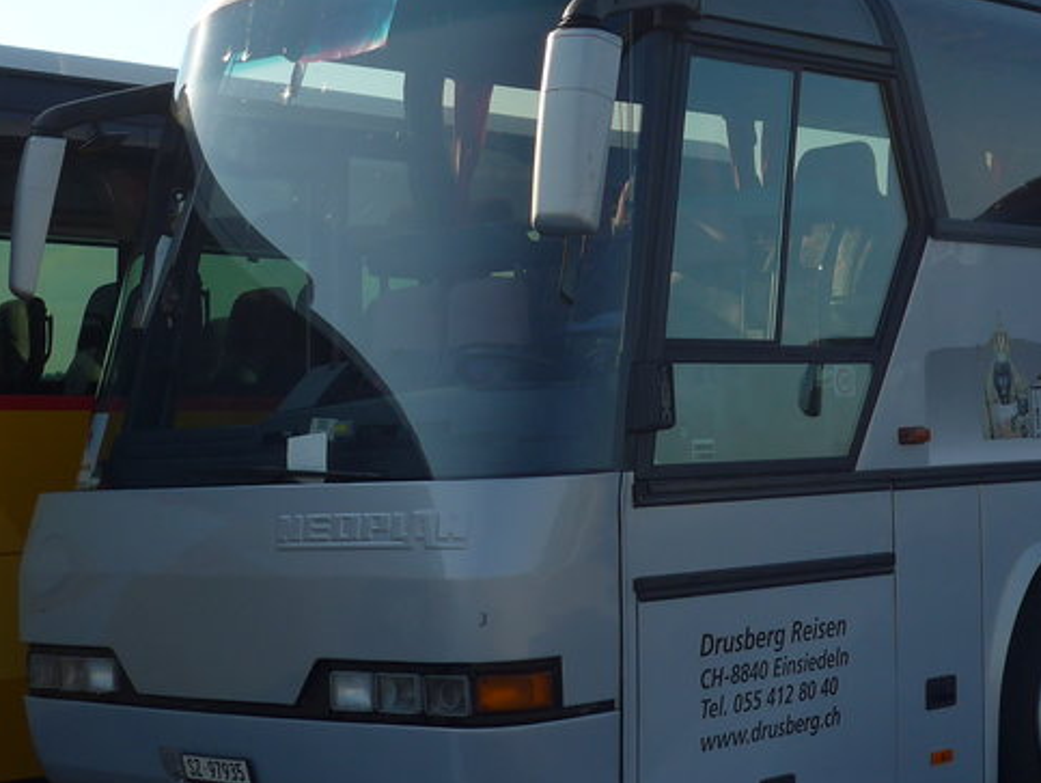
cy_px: 170
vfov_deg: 20.3
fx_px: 2167
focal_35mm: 72
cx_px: 787
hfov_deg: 26.6
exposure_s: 1/1300
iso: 80
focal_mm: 6
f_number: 2.8
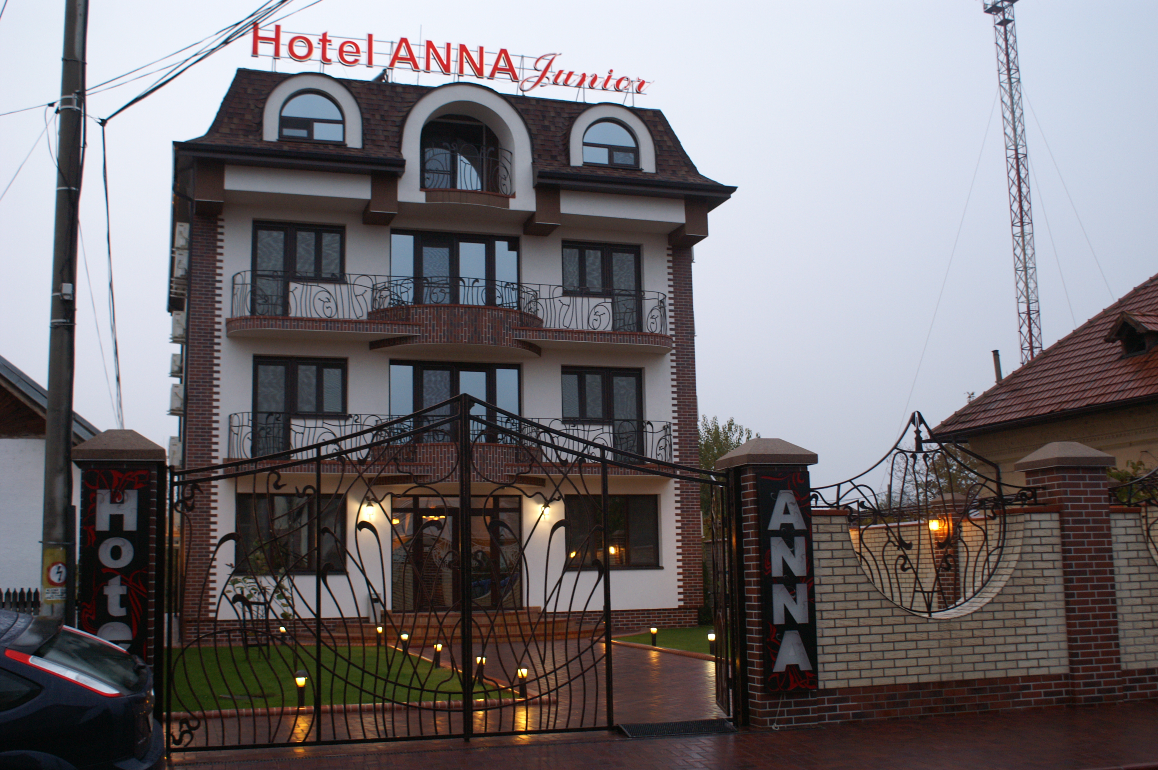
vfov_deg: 34.1
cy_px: 385
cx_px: 579
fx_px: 1253
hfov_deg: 49.6
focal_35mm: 39
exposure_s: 1/50
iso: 500
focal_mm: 26
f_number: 4.5
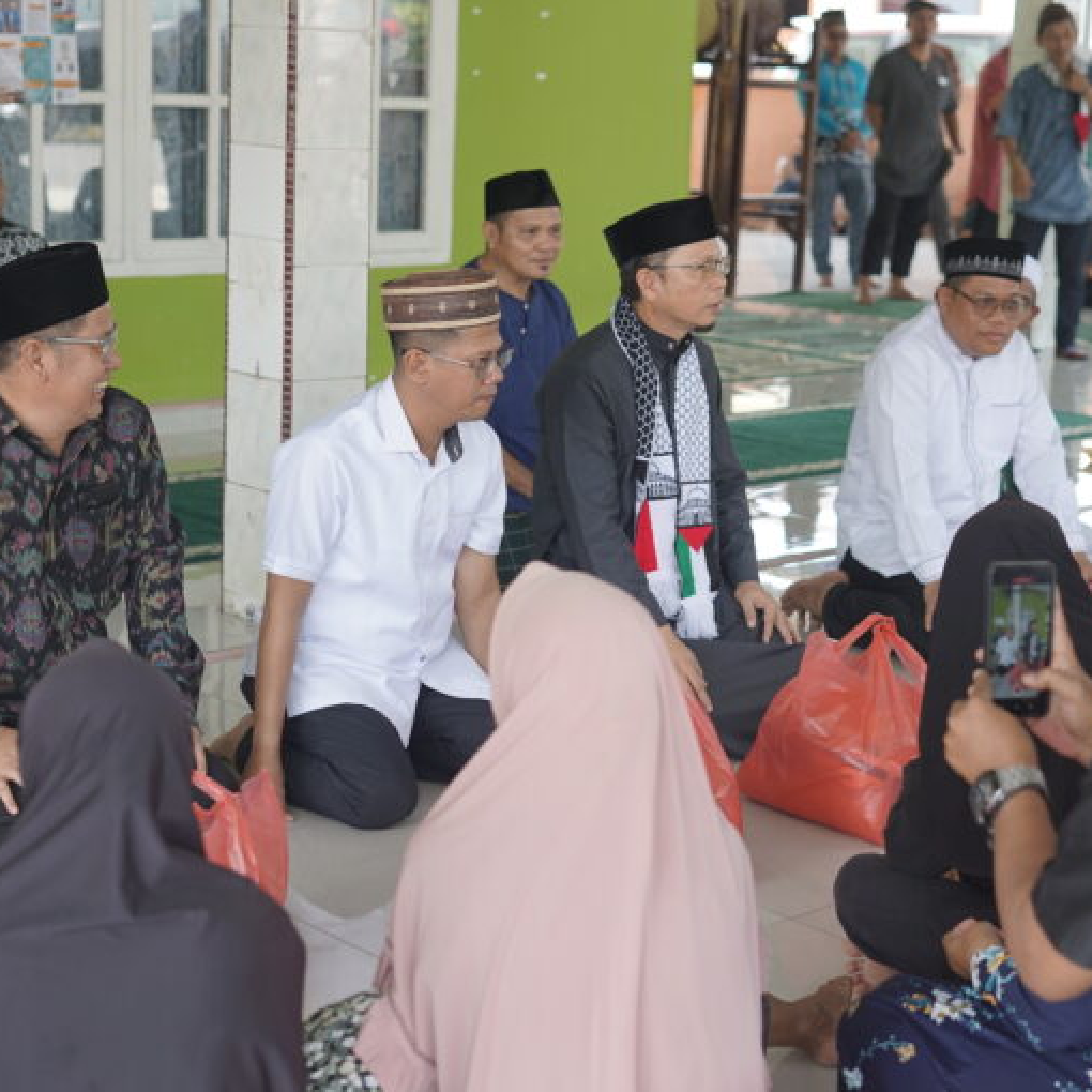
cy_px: 546
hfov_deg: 26.9
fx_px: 2284
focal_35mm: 64
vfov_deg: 26.9
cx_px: 602
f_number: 3.2
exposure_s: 1/200
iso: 320
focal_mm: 50
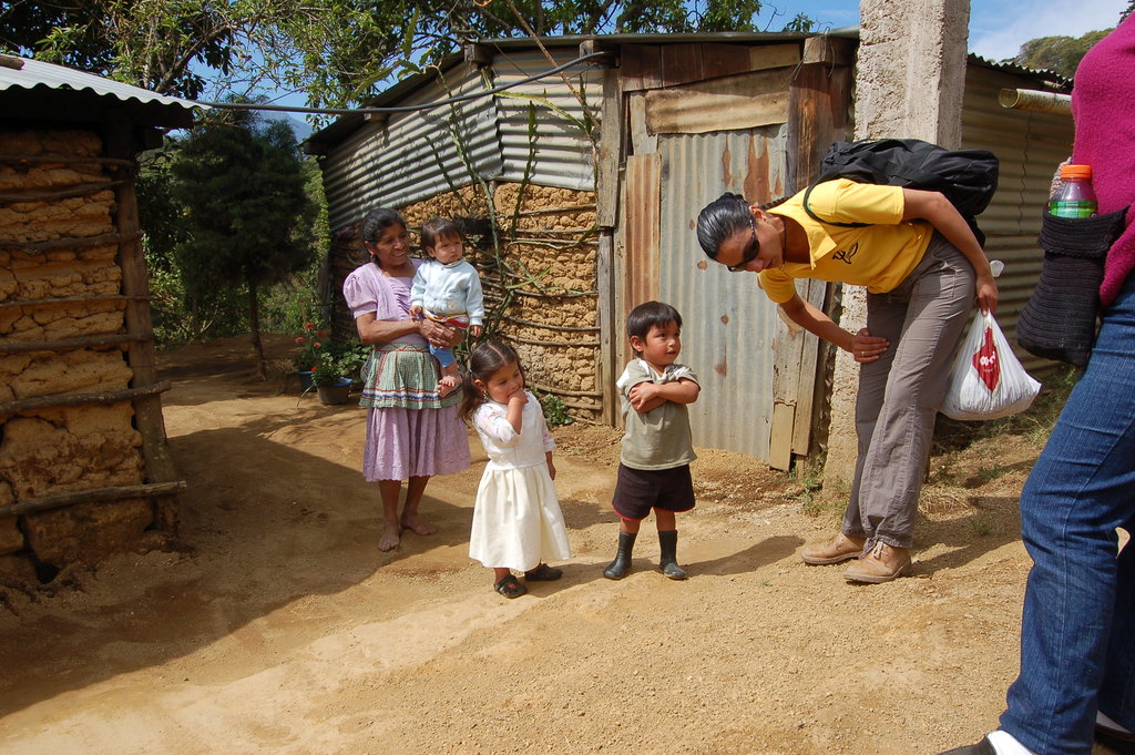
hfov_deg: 67.4
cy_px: 378
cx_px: 568
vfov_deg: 47.9
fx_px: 851
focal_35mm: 27
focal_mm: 18
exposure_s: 1/250
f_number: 10
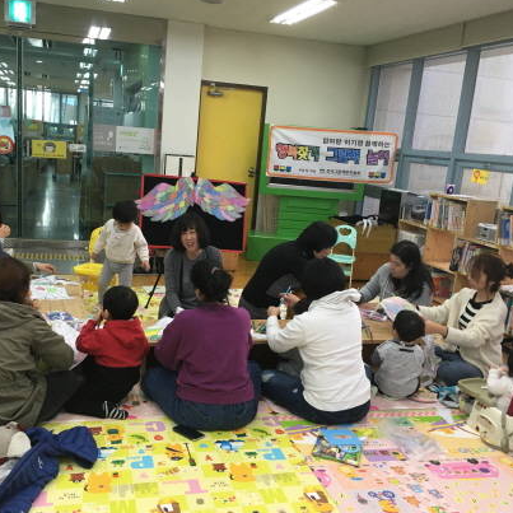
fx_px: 587
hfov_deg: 47.1
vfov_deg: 47.2
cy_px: 256
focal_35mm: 35
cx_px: 219
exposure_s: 1/30
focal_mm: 4.15
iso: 40
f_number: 2.2
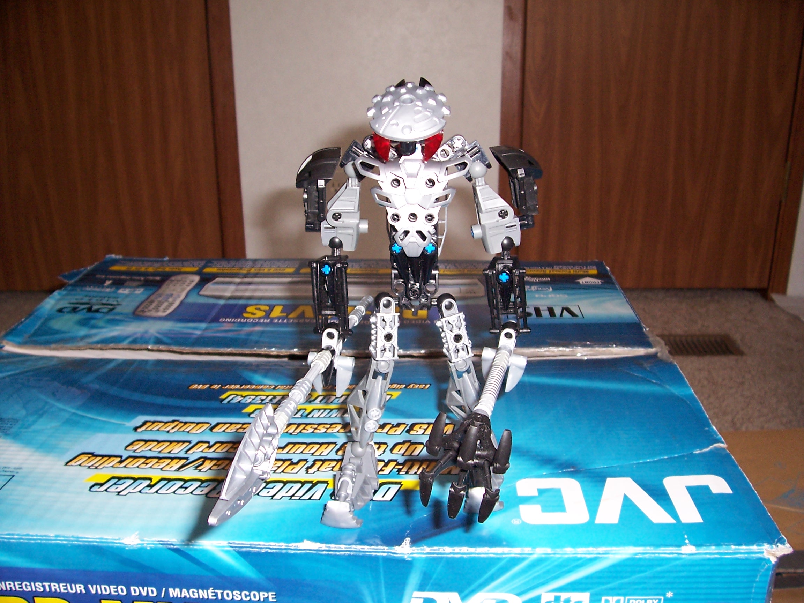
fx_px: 790
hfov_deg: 54.0
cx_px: 402
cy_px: 302
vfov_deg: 41.8
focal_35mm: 34
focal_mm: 5.6
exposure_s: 1/60
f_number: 2.7
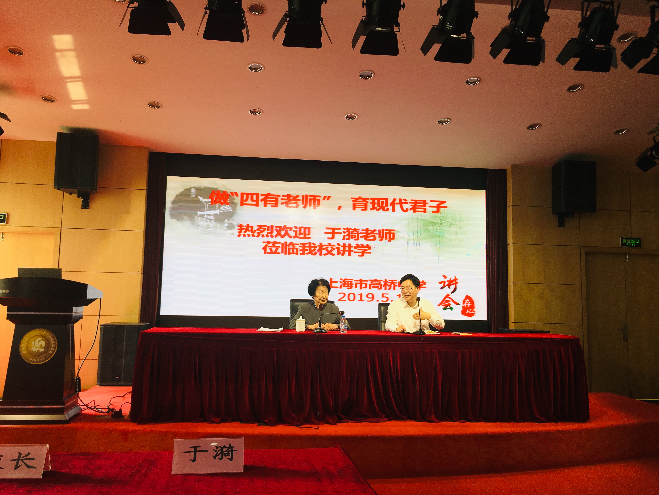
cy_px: 248
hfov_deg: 61.7
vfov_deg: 48.2
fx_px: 552
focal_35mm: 29
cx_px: 330
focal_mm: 4.15
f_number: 2.2
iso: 25
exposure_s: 1/122
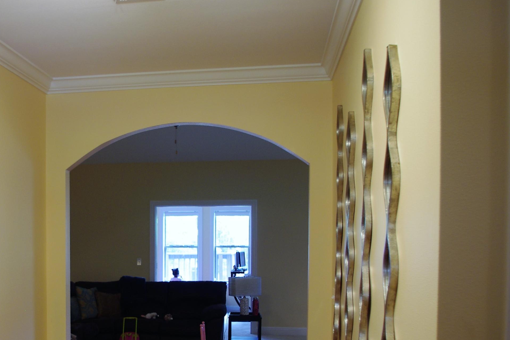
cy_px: 260
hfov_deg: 45.0
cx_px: 135
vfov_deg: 31.3
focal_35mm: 42
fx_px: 595
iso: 400
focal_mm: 18
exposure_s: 1/20
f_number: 3.5
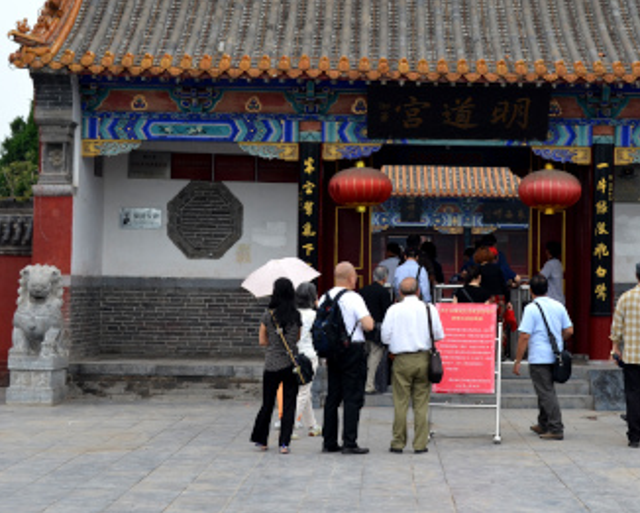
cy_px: 210
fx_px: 1629
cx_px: 442
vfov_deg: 17.9
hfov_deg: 22.1
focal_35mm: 86
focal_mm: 40
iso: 200
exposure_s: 1/200
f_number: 7.1
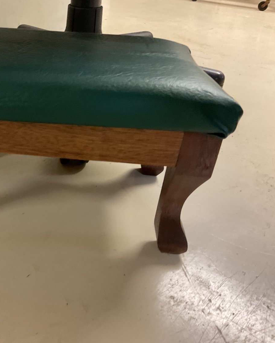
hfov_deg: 37.5
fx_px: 386
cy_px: 171
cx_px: 49
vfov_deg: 47.9
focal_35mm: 38
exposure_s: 1/40
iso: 250
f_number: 1.8
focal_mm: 3
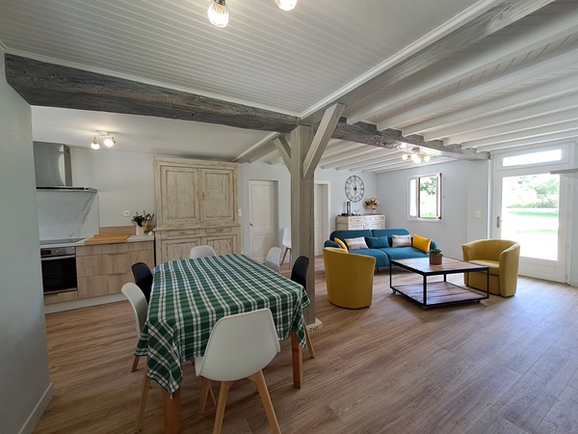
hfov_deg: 106.2
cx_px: 289
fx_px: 217
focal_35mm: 13
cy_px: 217
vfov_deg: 89.9
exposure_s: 1/50
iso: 64
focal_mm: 1.42
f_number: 2.2
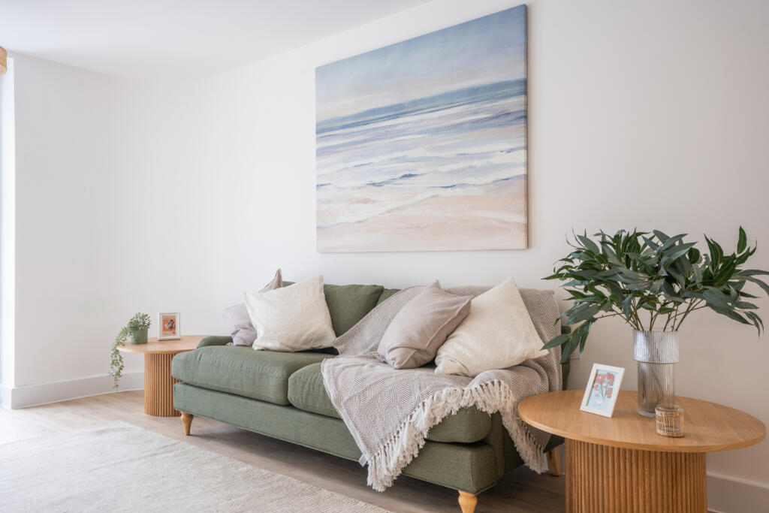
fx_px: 620
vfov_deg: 45.0
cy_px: 256
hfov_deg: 63.7
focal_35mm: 29
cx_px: 384
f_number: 11
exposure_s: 1/5
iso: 400
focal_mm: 29
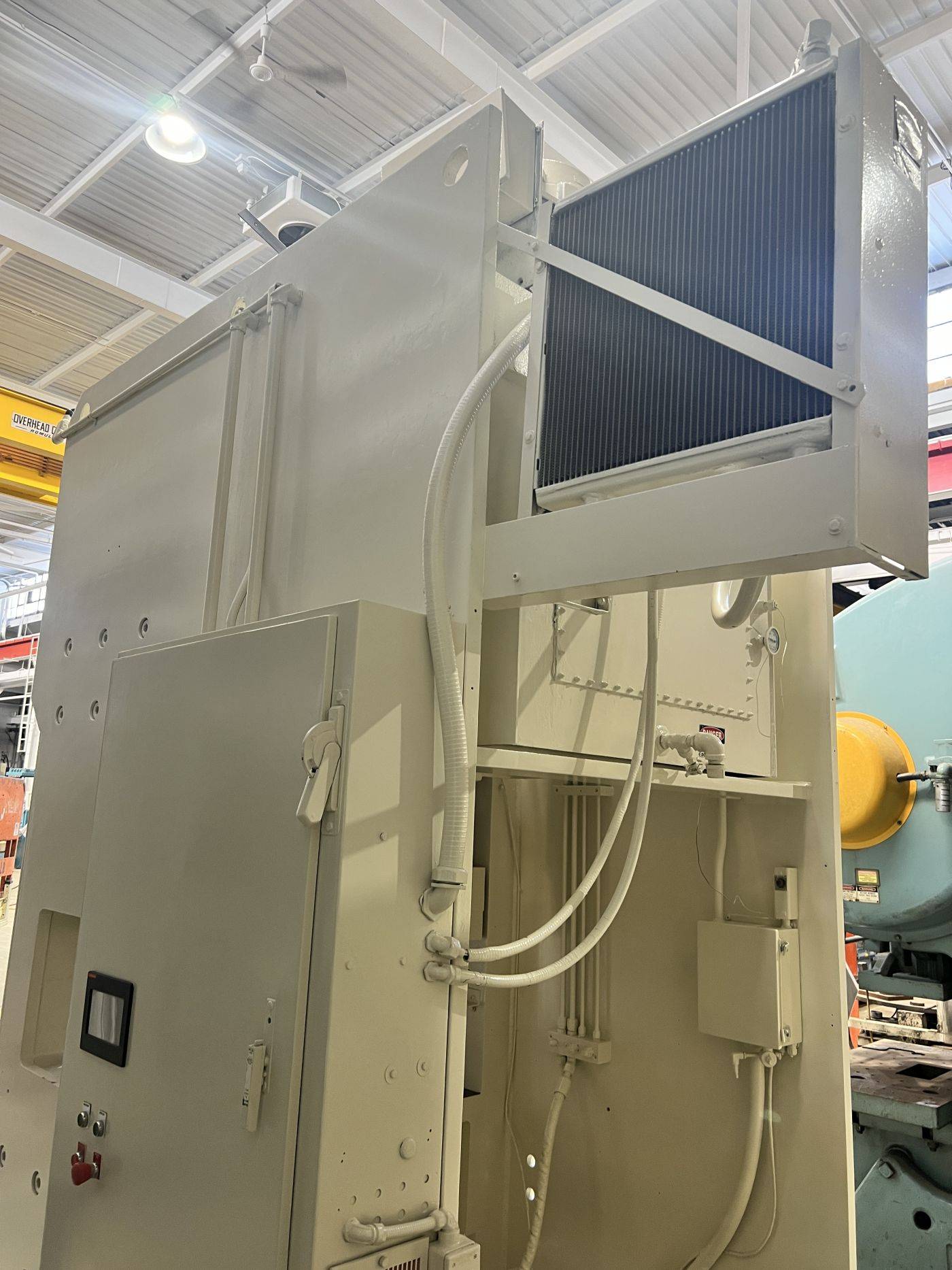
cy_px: 635
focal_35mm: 26
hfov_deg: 53.1
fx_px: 954
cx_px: 476
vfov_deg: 67.3
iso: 100
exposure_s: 1/60
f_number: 1.5
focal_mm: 5.7
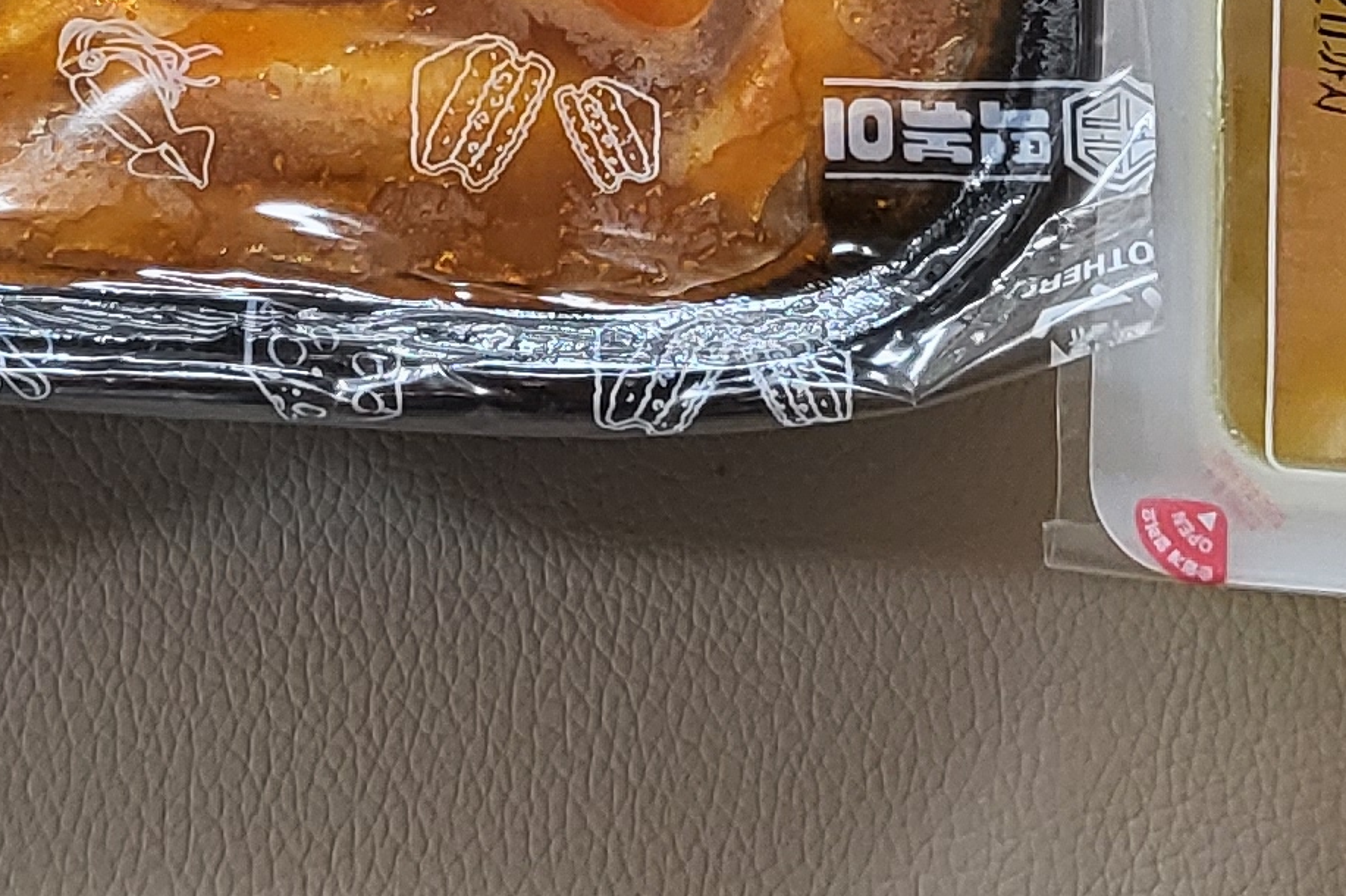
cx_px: 567
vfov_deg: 11.2
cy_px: -446
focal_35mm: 118
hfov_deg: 17.3
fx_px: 4411
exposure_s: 1/120
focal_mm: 4.25
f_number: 1.8
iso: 200
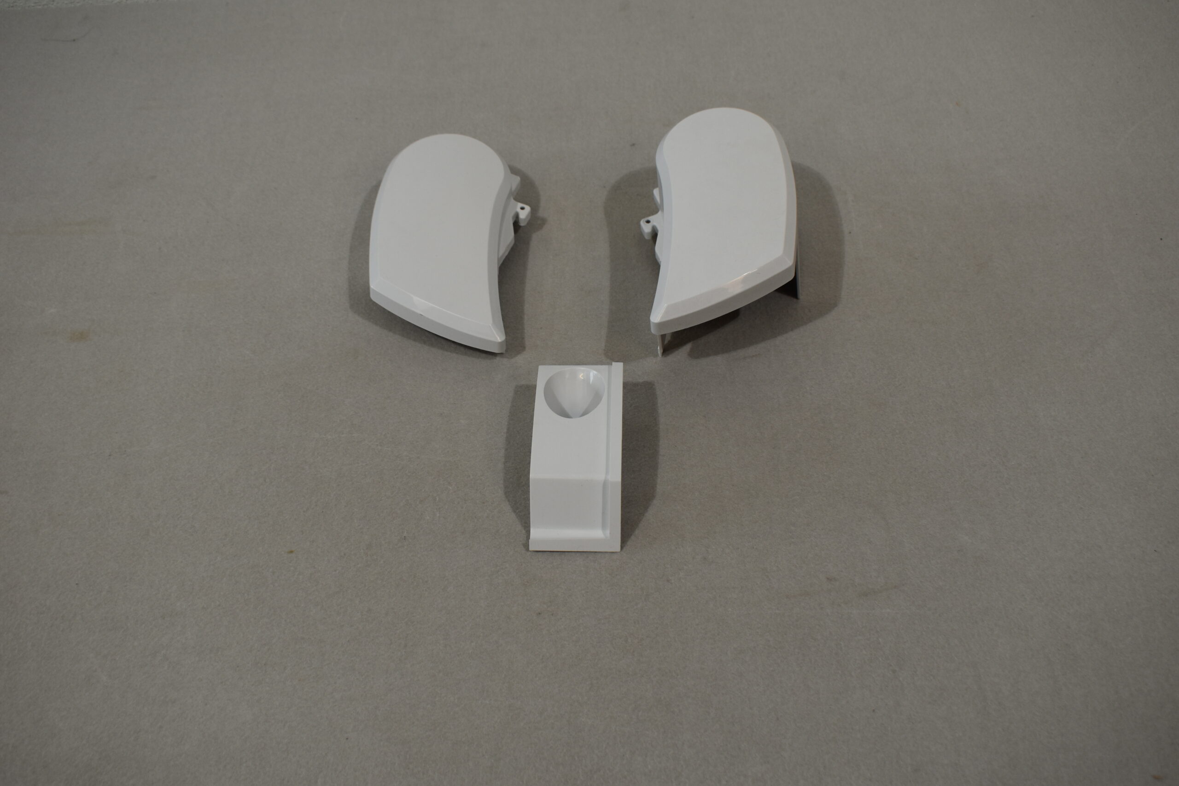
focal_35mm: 36
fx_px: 1179
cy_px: 393
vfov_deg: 36.9
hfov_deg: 53.1
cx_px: 590
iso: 250
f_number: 5.6
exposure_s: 1/125
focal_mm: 24
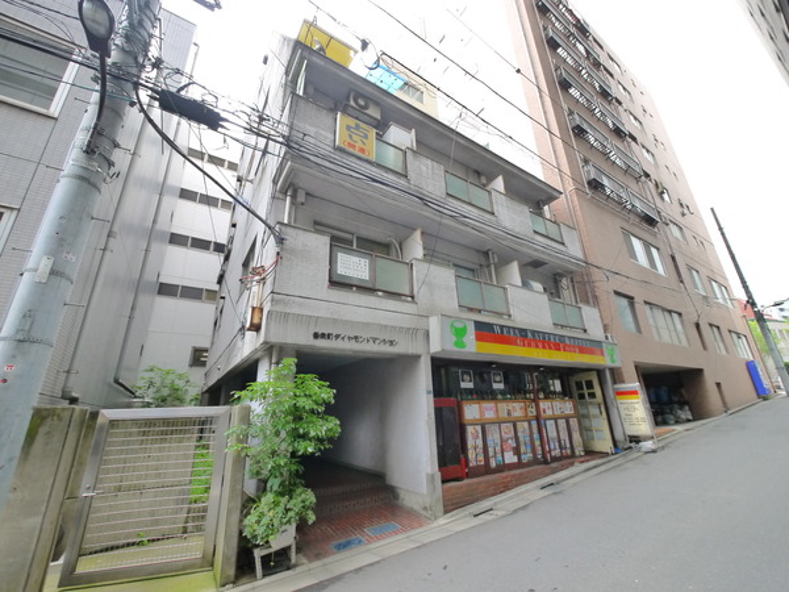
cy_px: 296
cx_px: 394
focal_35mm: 14
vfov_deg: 85.7
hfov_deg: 102.1
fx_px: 319
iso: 640
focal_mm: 7
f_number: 4.5
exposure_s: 1/160
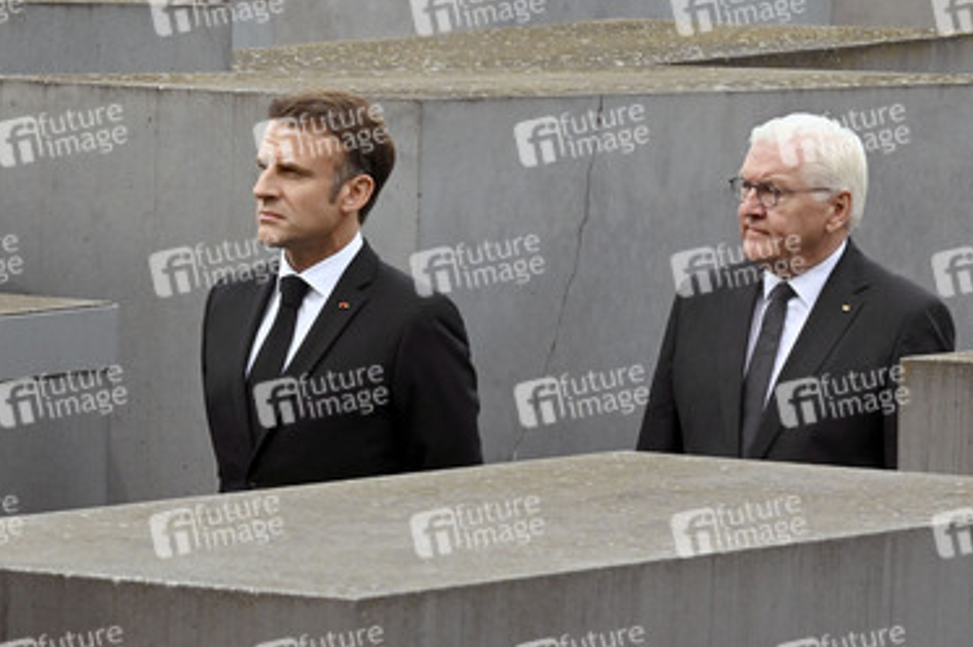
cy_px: 331
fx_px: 6535
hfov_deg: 8.5
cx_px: 513
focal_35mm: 242
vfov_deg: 5.7
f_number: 13
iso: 5000
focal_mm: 200
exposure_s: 1/2000
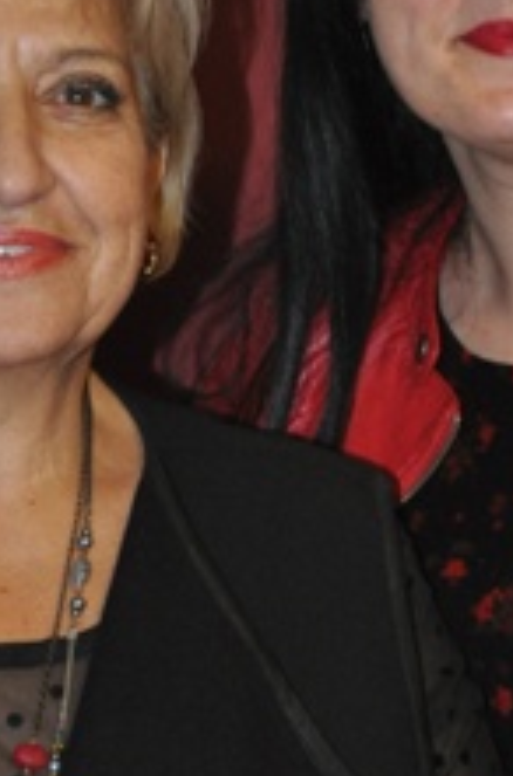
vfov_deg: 13.9
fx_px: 3183
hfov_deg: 9.2
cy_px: 428
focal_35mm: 148
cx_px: 388
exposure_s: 1/60
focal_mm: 34
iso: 800
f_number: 4
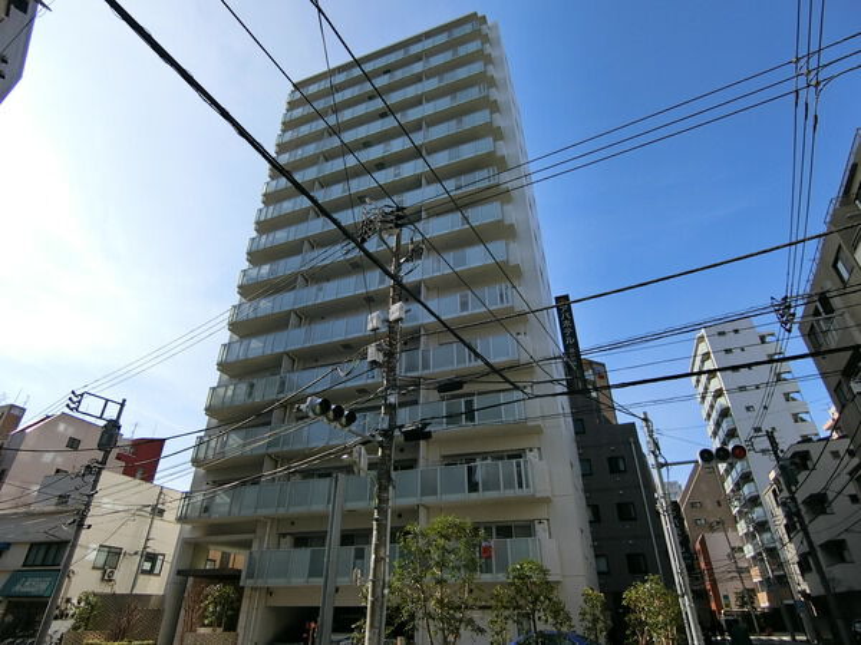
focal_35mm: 19
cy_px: 322
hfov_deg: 84.7
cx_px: 430
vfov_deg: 68.7
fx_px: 473
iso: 80
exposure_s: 1/320
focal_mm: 4.06
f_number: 6.9
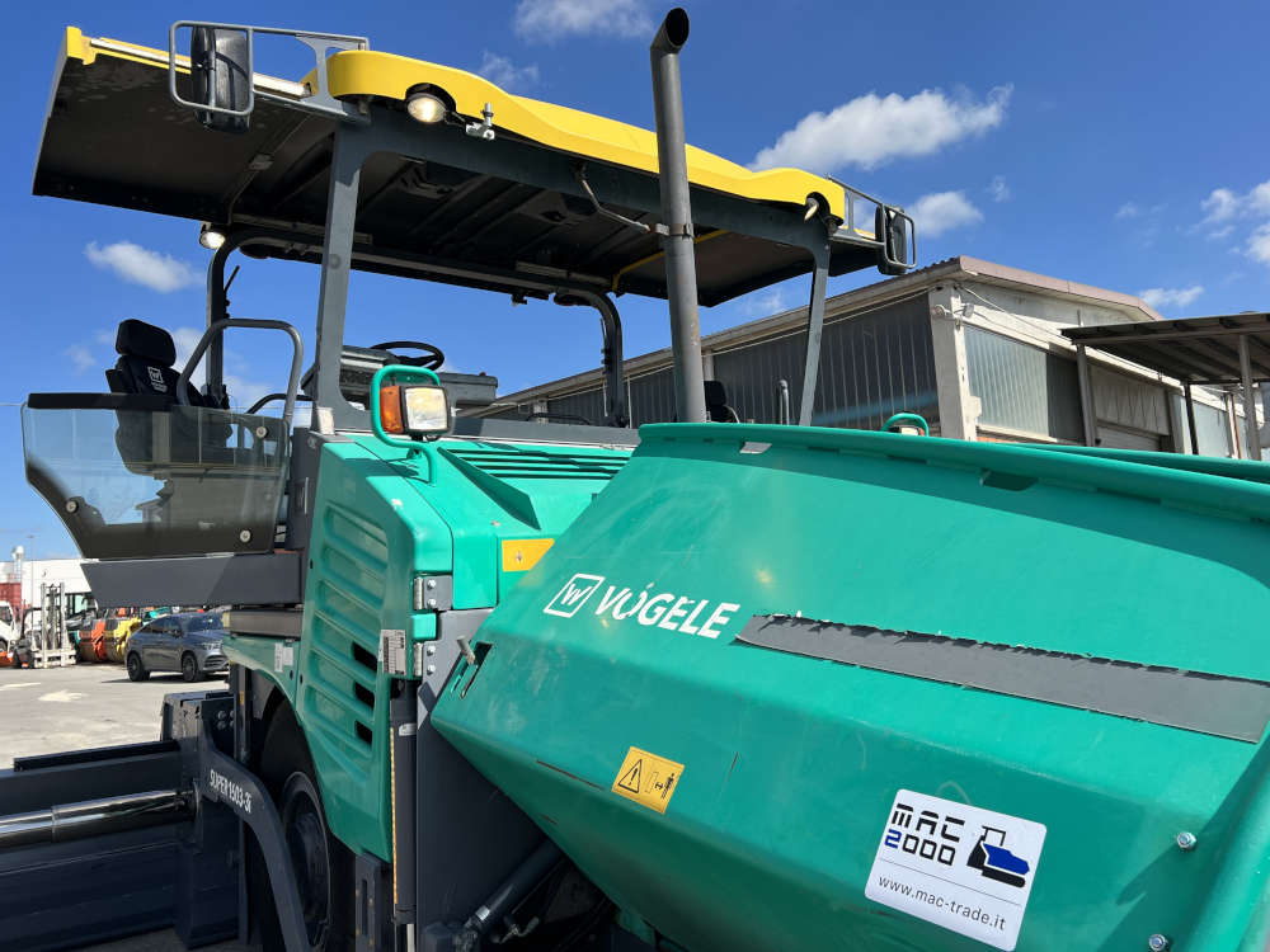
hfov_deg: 67.3
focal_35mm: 26
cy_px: 476
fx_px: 954
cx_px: 635
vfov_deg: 53.1
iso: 50
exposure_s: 1/3460
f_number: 1.5
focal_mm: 5.7
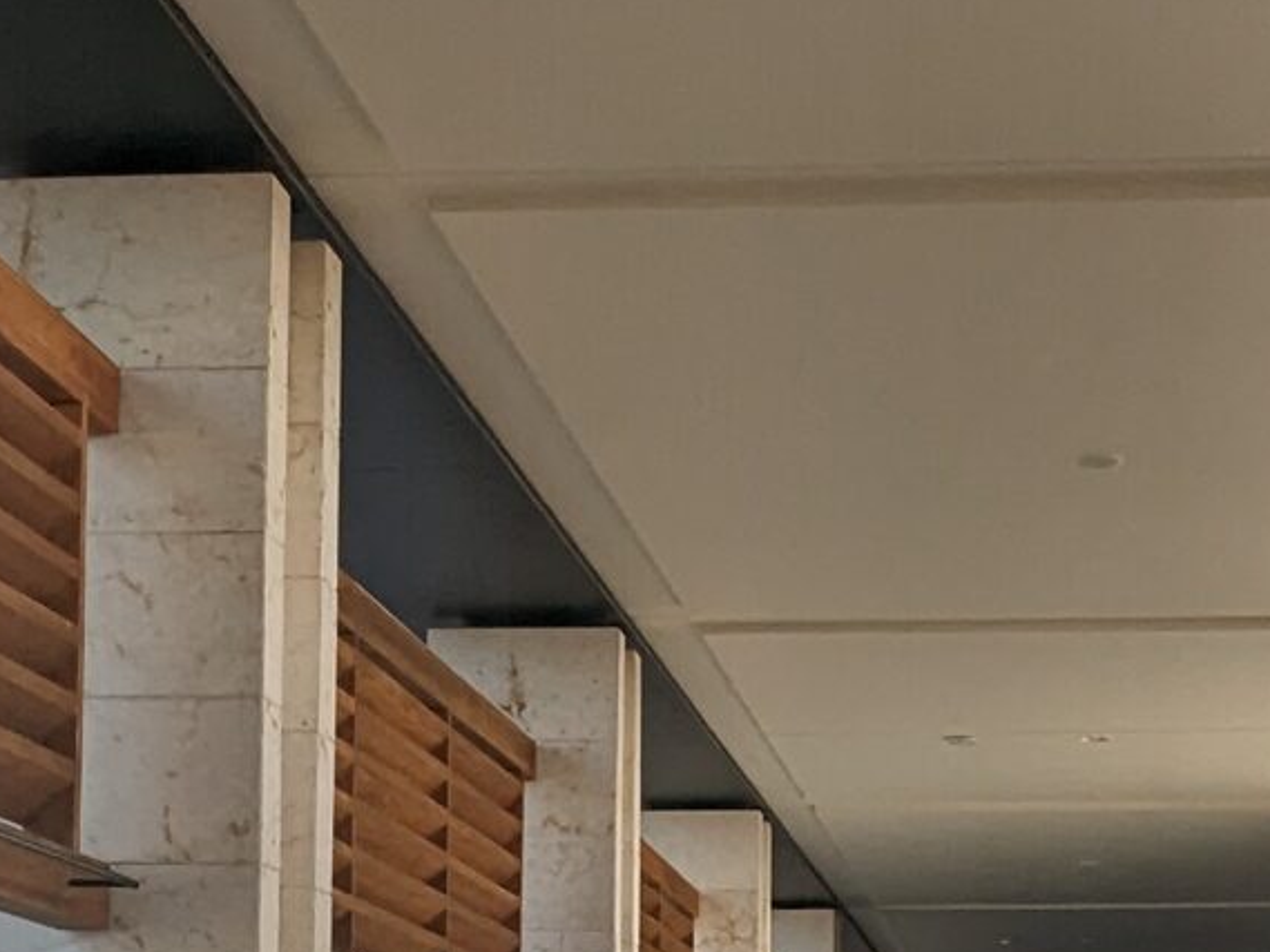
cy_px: 1055
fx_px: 2642
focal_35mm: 72
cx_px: 975
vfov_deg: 19.6
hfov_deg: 26.6
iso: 44
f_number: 2.2
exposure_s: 1/1068
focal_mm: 2.35
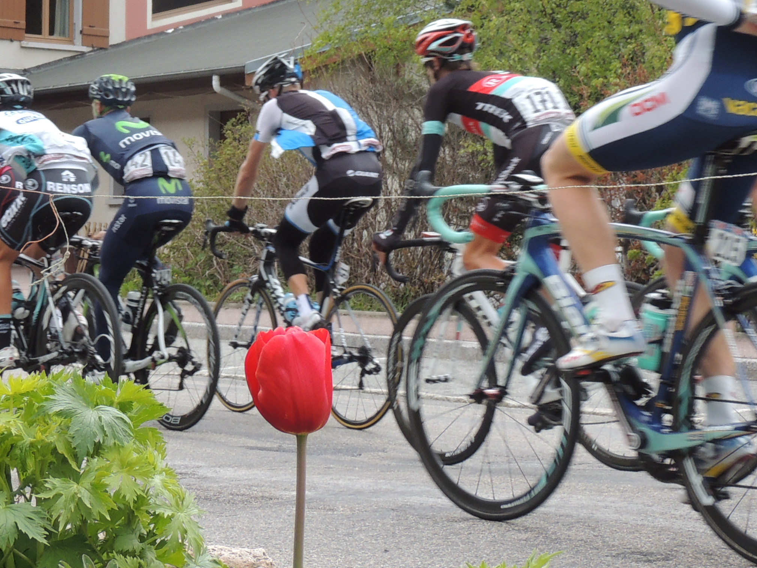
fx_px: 2143
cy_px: 171
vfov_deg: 15.0
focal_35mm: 98
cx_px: 144
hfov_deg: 19.8
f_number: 3.4
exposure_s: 1/400
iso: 100
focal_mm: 7.6
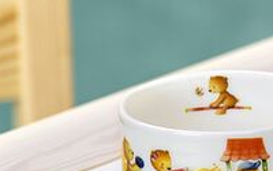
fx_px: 3445
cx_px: 518
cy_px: 82
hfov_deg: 4.5
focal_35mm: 463
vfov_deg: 2.8
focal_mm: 105
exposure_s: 1/80
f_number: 3.5
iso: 100
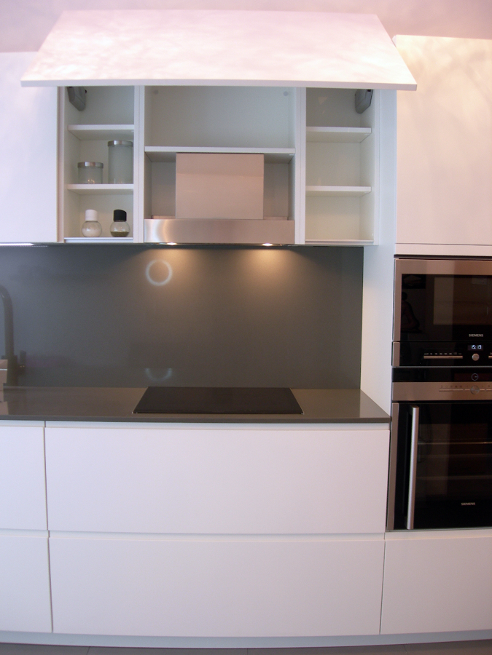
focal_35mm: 38
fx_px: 720
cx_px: 246
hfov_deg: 37.7
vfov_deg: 49.0
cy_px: 328
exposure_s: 1/14.1
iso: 50
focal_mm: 7.8
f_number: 2.8
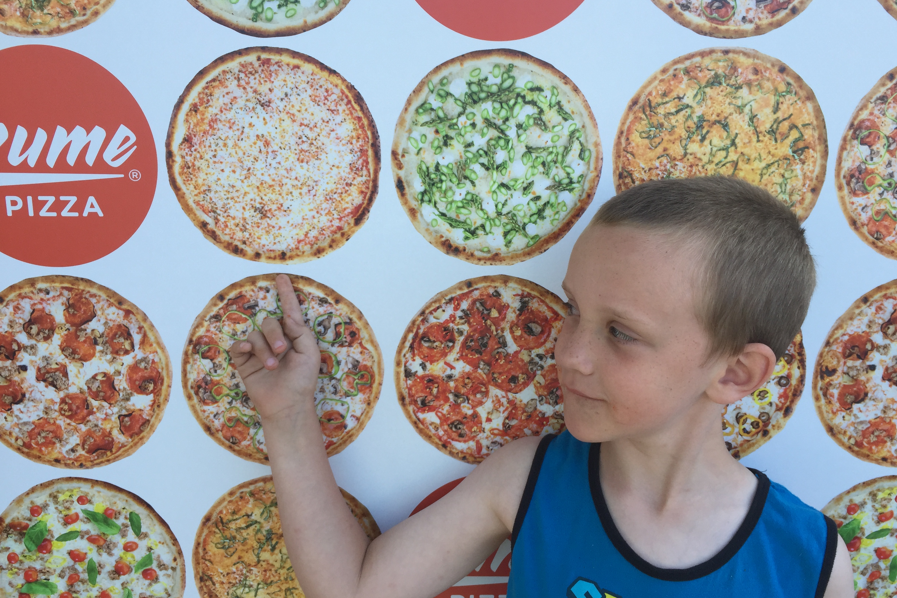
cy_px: 306
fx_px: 772
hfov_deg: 60.3
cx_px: 460
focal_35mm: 31
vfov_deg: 42.3
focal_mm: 4.15
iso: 32
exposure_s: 1/347
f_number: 2.2
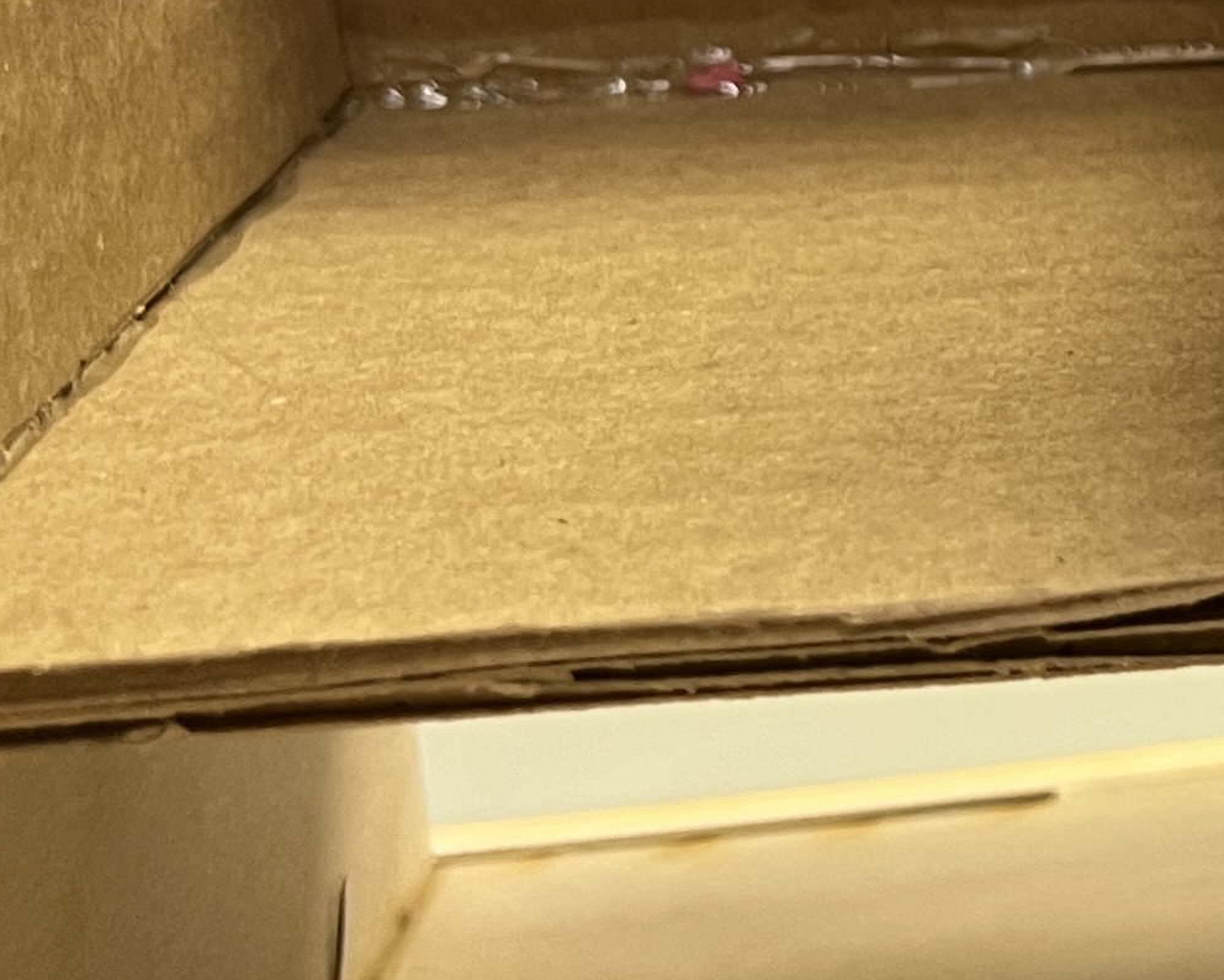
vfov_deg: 14.6
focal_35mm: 103
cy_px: -63
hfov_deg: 16.5
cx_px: 1981
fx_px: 3732
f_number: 1.5
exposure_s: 1/60
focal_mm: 5.7
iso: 80
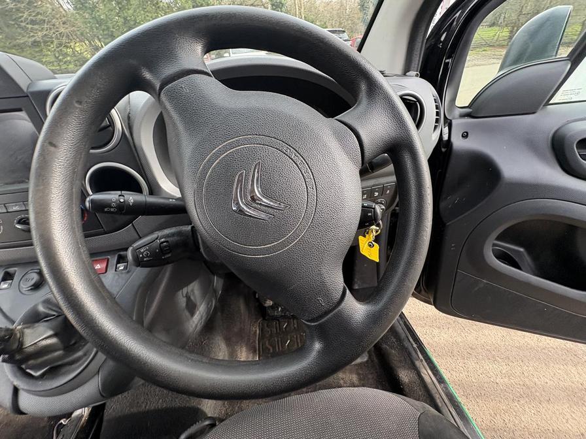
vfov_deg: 85.7
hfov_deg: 102.1
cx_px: 293
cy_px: 220
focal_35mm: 14
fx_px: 237
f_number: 2.2
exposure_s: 1/141
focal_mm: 2.22
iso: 80
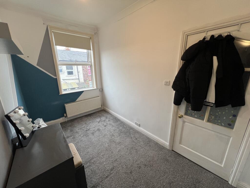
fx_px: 94
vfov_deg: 89.9
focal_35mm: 13
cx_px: 125
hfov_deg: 106.2
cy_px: 94
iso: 100
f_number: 1.8
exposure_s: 1/100
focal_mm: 1.57
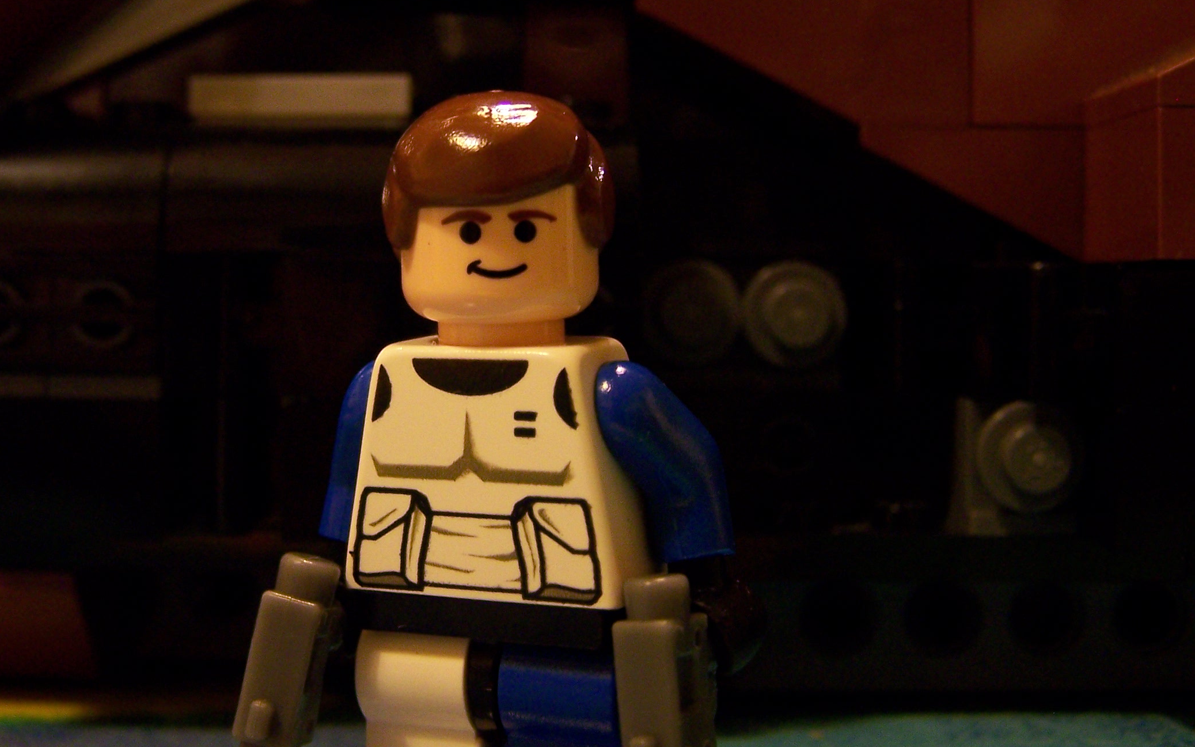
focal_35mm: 55
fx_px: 1791
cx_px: 455
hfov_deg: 36.7
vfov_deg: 23.5
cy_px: 301
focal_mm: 6.3
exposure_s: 1/8
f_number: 2.8
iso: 160
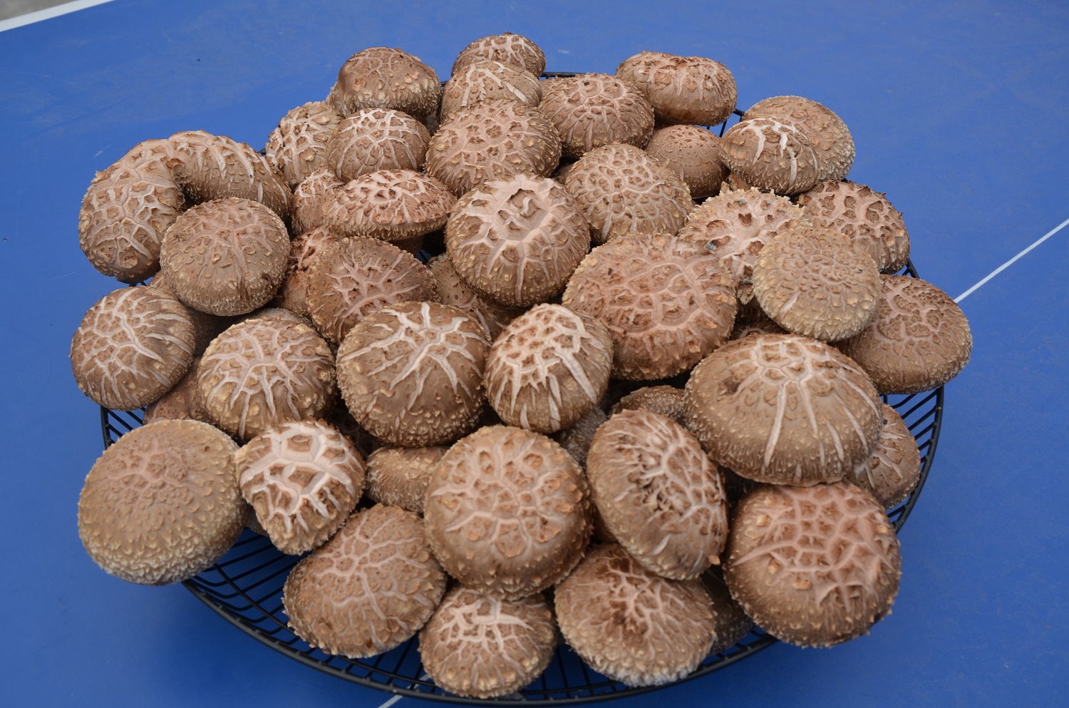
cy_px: 354
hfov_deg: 53.2
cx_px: 534
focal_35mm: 36
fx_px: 1067
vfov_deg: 36.7
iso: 100
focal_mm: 24
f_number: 7.1
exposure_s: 1/200
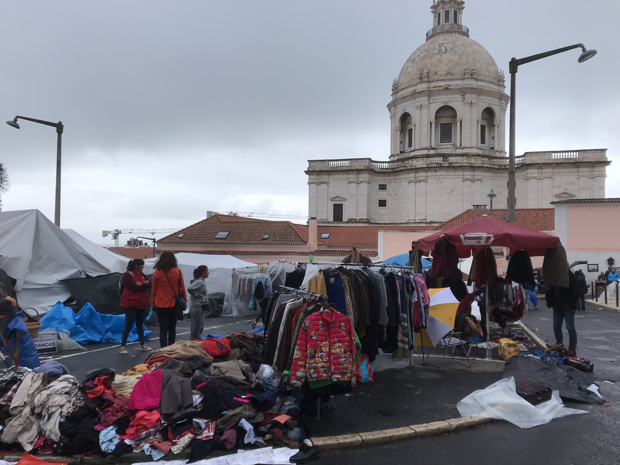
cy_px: 232
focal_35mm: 28
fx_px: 502
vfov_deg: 49.7
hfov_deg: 63.4
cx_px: 310
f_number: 1.8
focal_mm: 3.99
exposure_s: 1/833
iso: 20
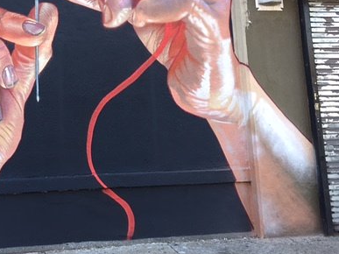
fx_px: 470
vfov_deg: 29.7
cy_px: 61
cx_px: 78
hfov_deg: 38.5
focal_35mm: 48
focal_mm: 4.15
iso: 32
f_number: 2.2
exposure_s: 1/120
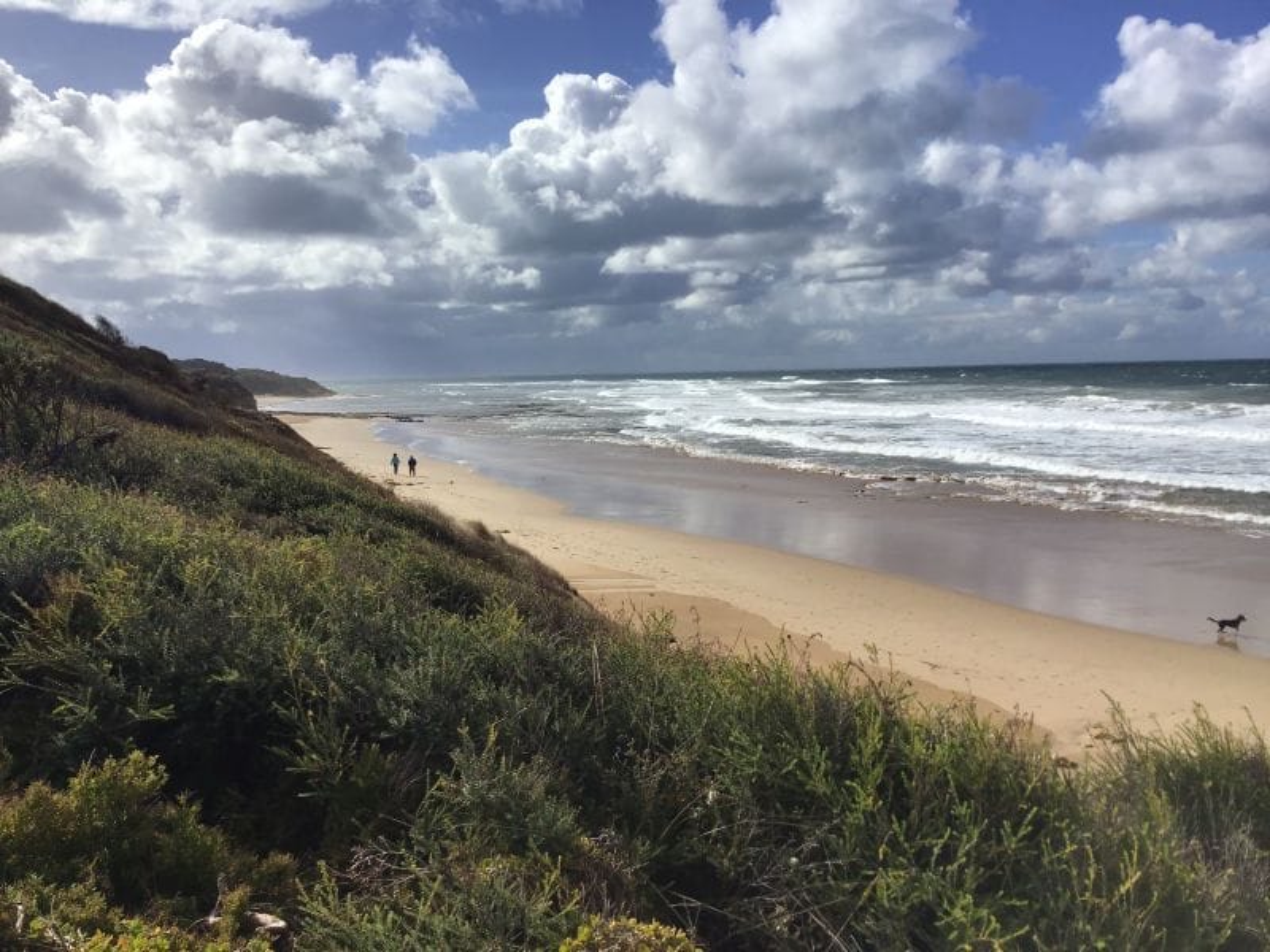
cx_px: 635
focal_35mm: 31
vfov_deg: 45.4
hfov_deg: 58.4
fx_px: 1137
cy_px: 476
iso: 25
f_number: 2.4
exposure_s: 1/3546
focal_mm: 3.3
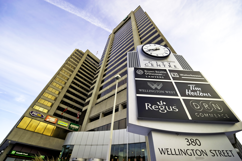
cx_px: 121
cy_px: 80
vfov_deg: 81.1
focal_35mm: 14
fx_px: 94
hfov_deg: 104.3
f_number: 3.5
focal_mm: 14
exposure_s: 1/640
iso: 200
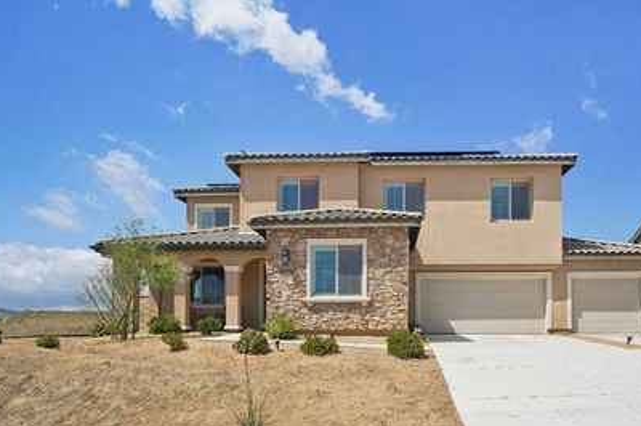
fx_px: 454
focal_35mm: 25
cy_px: 265
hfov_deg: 69.8
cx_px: 383
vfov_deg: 49.9
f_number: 8
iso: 400
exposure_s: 1/2500
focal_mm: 20.4
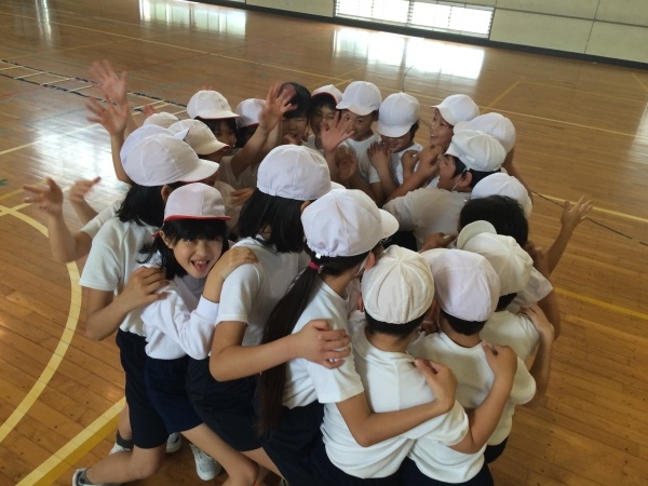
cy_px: 243
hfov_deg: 61.7
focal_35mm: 29
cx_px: 324
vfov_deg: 48.2
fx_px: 543
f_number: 2.2
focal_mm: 4.15
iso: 80
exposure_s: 1/30
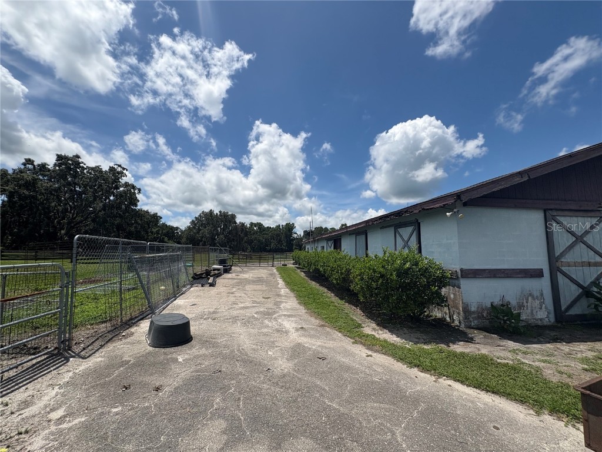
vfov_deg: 85.7
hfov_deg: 102.1
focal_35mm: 14
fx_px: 243
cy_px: 226
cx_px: 301
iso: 50
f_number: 2.2
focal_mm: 2.22
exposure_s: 1/4132
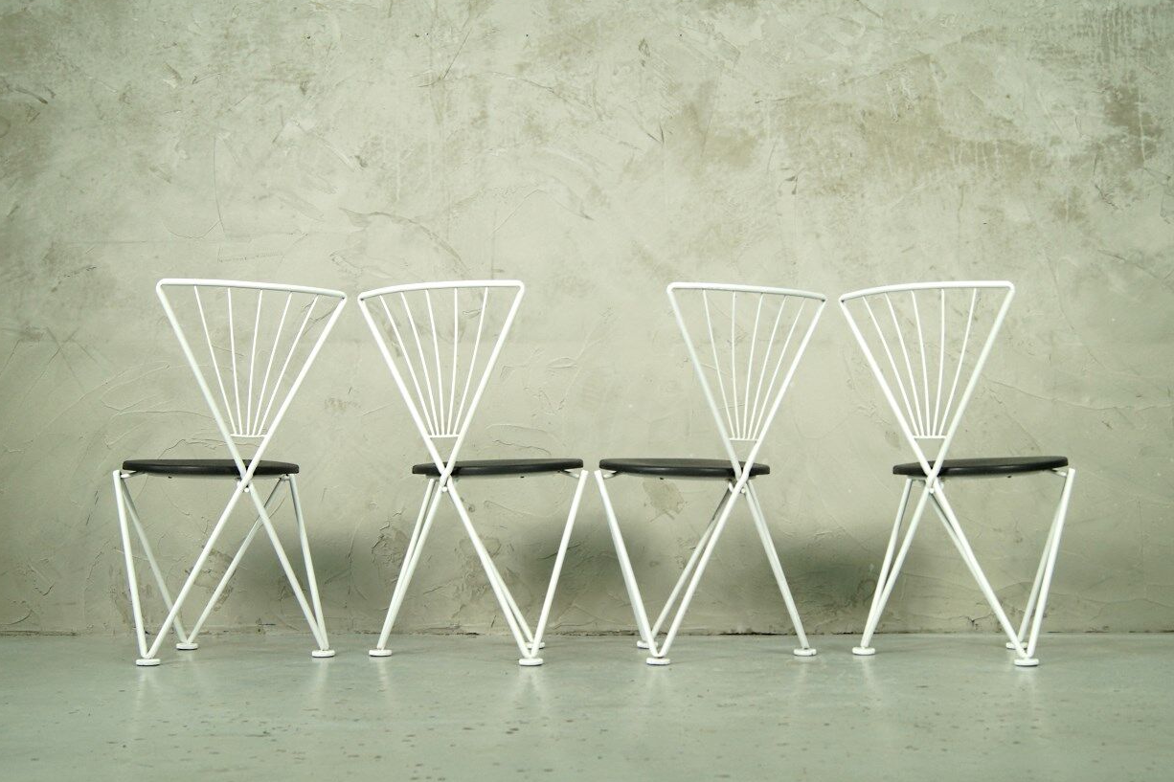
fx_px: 1745
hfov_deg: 37.2
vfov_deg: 25.3
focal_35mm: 54
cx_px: 593
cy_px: 386
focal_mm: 35
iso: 400
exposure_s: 1/20
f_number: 7.1
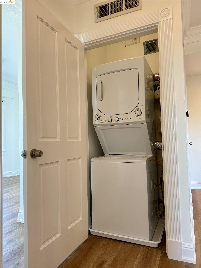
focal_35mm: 24
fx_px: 186
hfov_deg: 56.8
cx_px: 100
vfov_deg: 71.6
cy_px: 134
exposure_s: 1/120
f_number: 1.78
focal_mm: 6.76
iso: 125
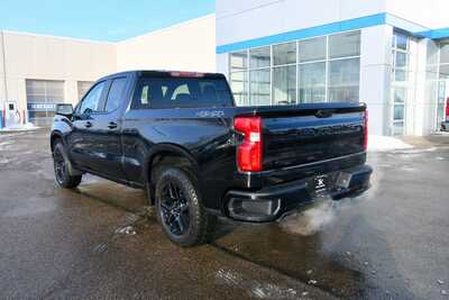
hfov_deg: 61.9
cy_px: 150
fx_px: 374
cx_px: 224
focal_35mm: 30
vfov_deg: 43.6
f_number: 7.1
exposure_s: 1/250
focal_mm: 20
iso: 200
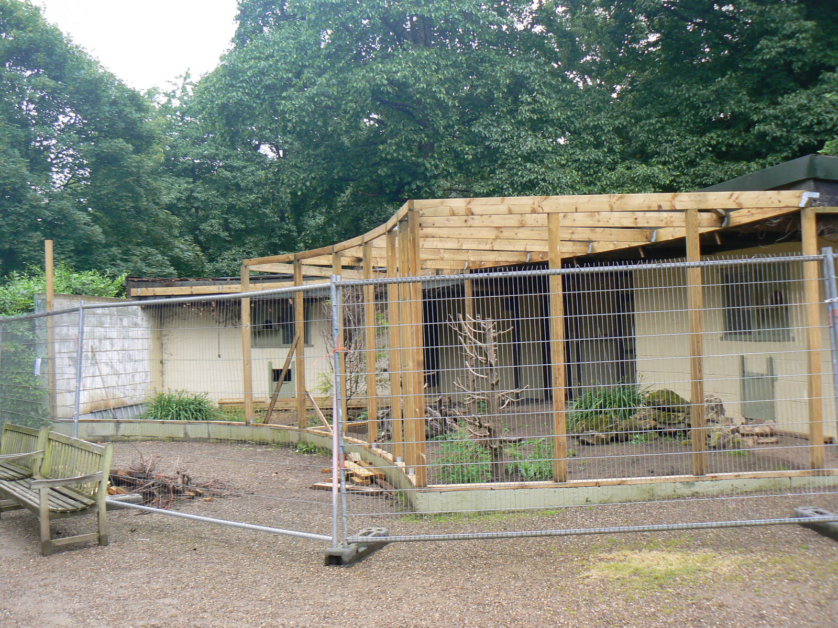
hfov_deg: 51.4
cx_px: 419
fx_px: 872
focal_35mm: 36
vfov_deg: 39.7
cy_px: 314
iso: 80
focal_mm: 6
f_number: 4
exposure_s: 1/80
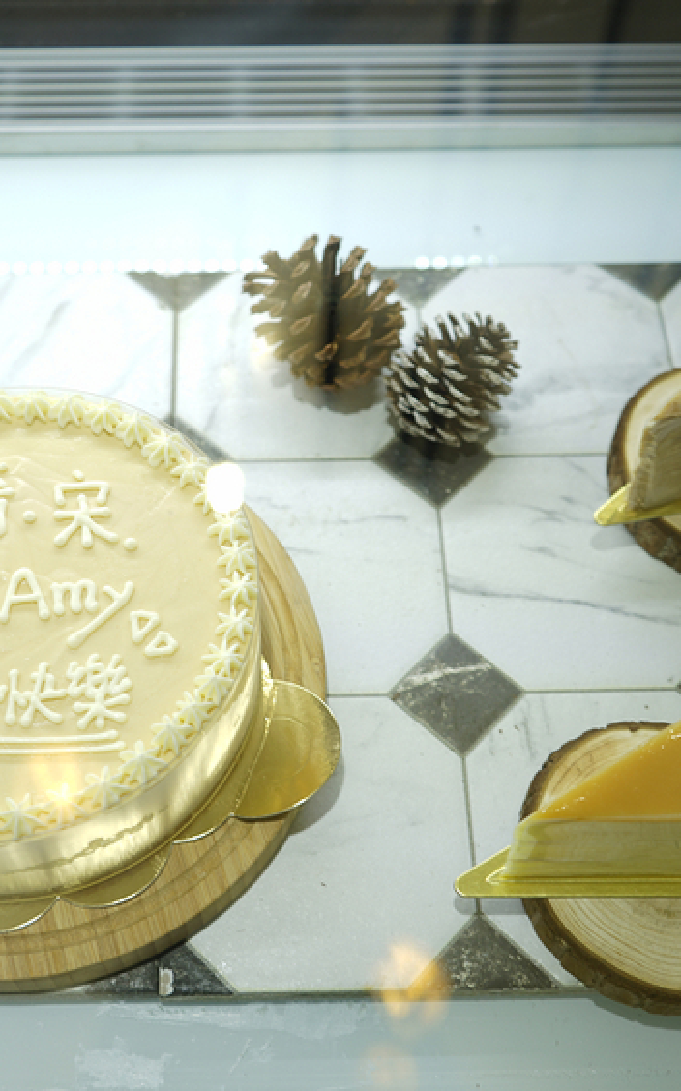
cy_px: 546
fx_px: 1278
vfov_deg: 46.2
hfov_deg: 29.7
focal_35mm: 43
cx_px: 267
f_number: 3.5
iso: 64
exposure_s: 1/30
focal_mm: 28
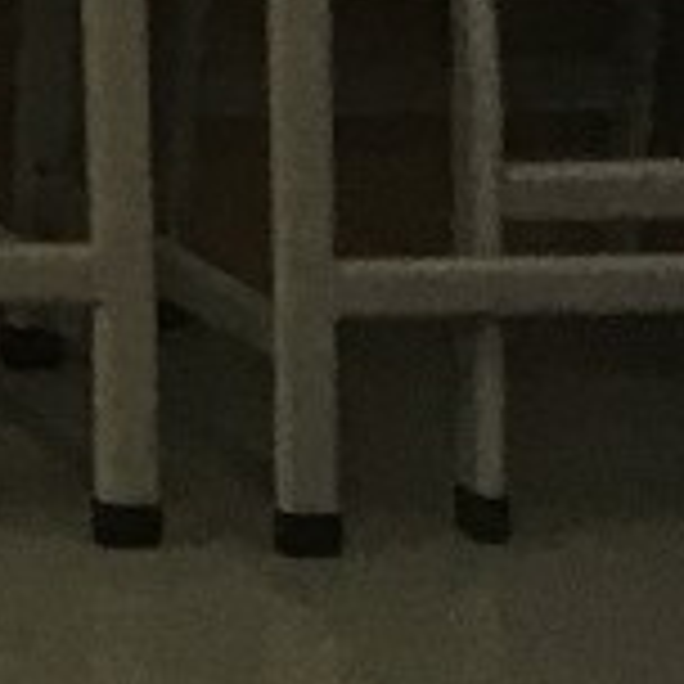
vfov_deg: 5.9
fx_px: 6014
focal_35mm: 269
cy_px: -1678
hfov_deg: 5.1
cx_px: -2763
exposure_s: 1/17
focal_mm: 4.15
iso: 40
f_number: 2.2
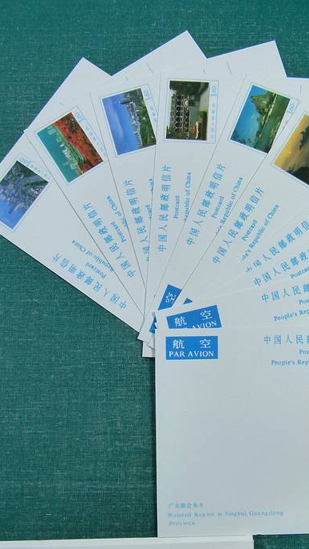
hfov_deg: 25.2
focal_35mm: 47
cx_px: 219
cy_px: 366
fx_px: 685
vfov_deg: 43.1
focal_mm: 5.2
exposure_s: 1/125
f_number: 4
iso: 160
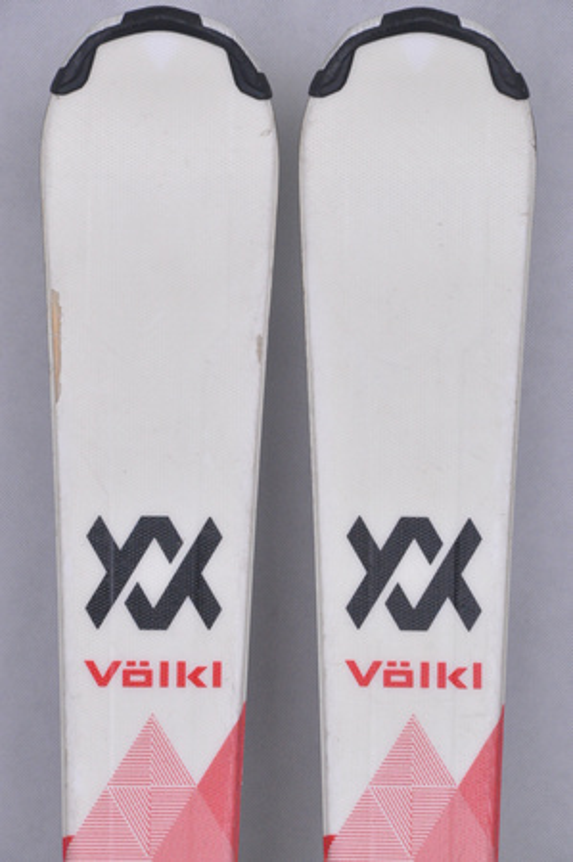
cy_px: 431
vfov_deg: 13.1
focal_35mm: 158
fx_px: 3769
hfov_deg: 8.7
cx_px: 286
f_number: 9.5
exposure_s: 1/125
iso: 3200
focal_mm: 105
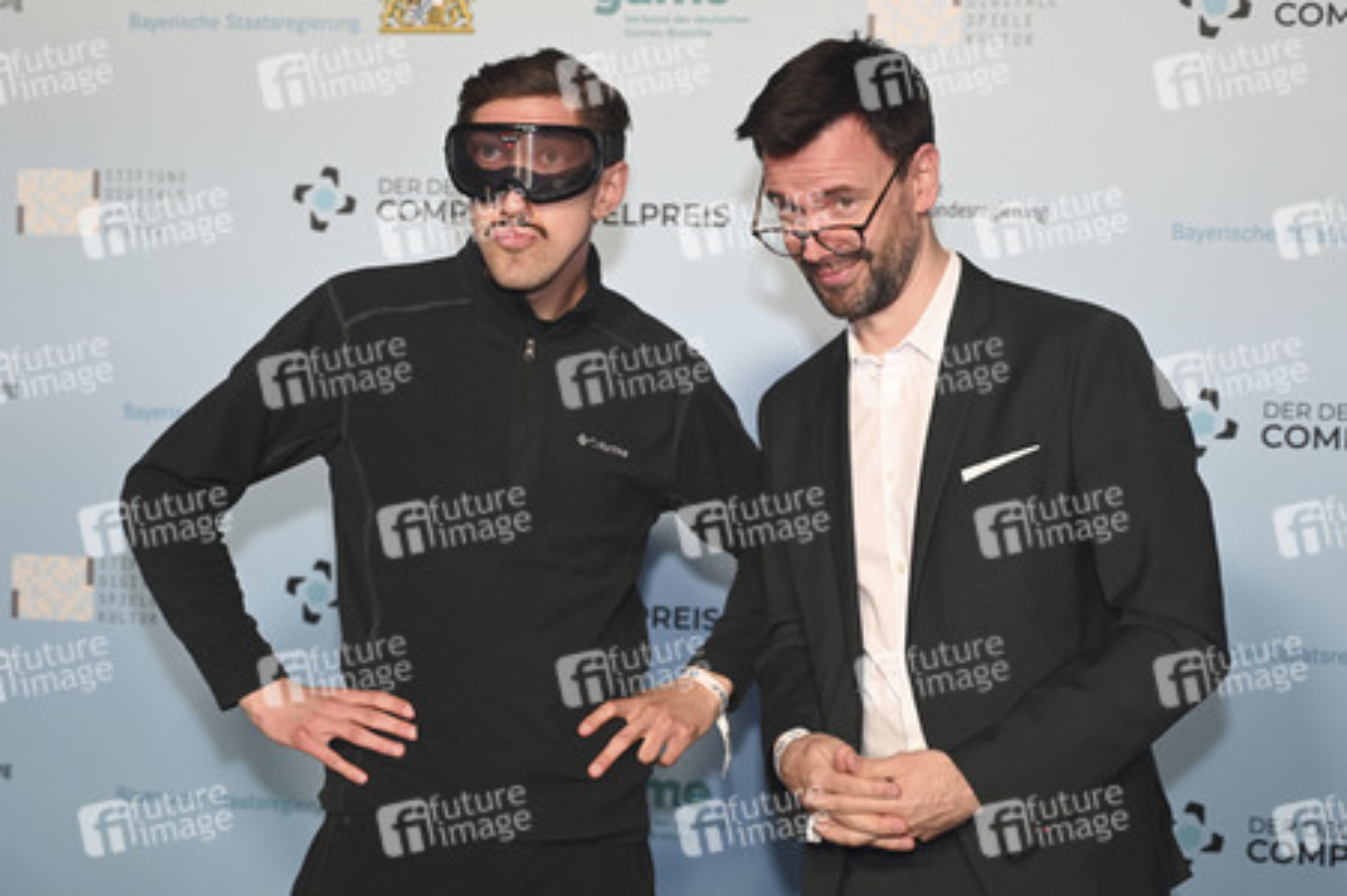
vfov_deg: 24.2
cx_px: 674
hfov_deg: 35.7
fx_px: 2094
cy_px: 448
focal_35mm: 56
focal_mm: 56
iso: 1000
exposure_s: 1/160
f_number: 4
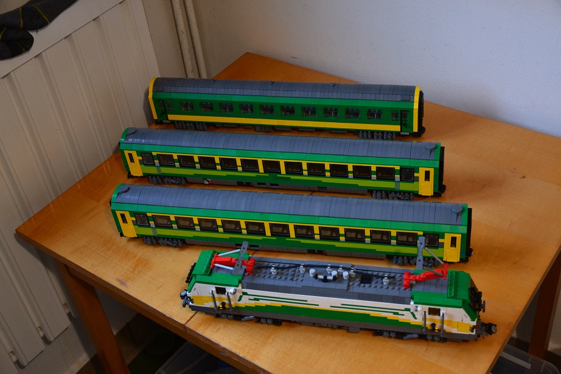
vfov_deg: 29.9
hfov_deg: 43.6
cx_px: 280
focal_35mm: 45
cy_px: 187
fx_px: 701
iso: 800
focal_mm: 30
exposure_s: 1/25
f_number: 4.2
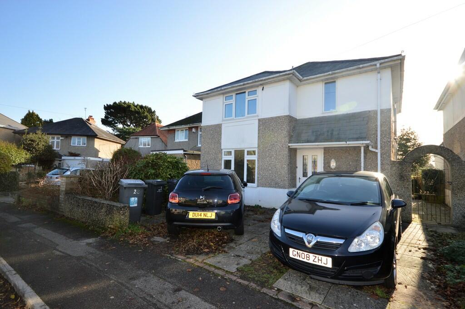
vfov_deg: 69.6
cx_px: 232
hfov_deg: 92.5
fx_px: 223
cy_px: 154
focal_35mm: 17
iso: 110
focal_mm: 11.5
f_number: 5.6
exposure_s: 1/125
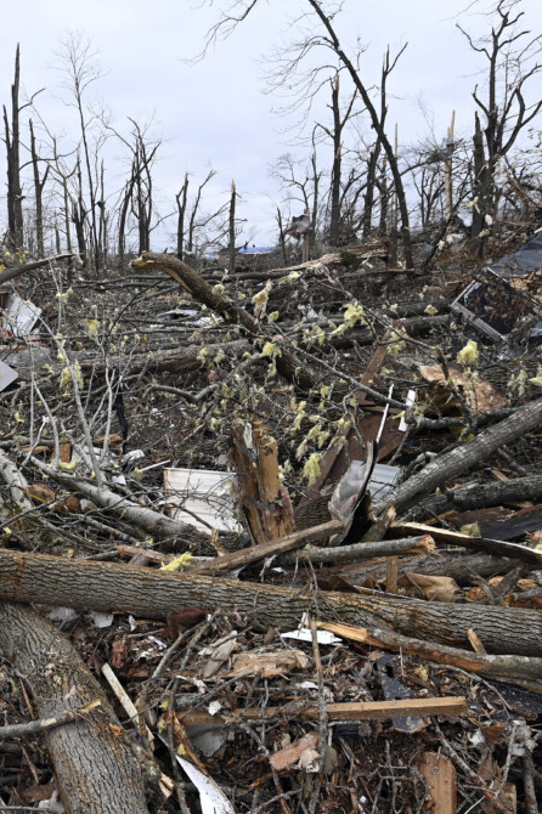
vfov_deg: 69.4
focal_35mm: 26
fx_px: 588
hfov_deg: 47.0
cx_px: 113
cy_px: 403
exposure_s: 1/1250
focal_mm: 17
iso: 800
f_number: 5.6
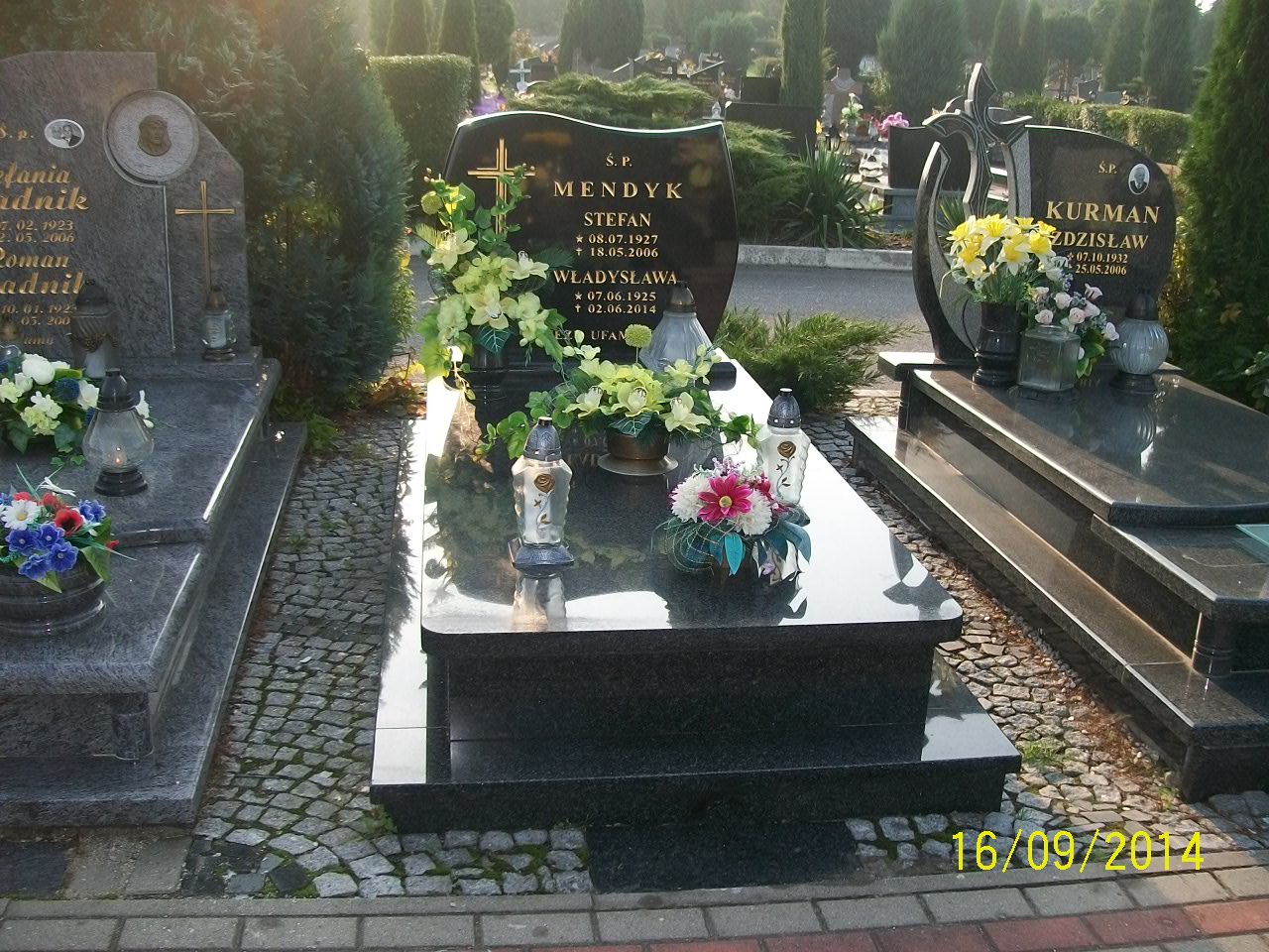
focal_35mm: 36
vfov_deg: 39.7
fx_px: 1320
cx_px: 634
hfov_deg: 51.4
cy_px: 476
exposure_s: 1/400
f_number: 2.7
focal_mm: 6
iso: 80
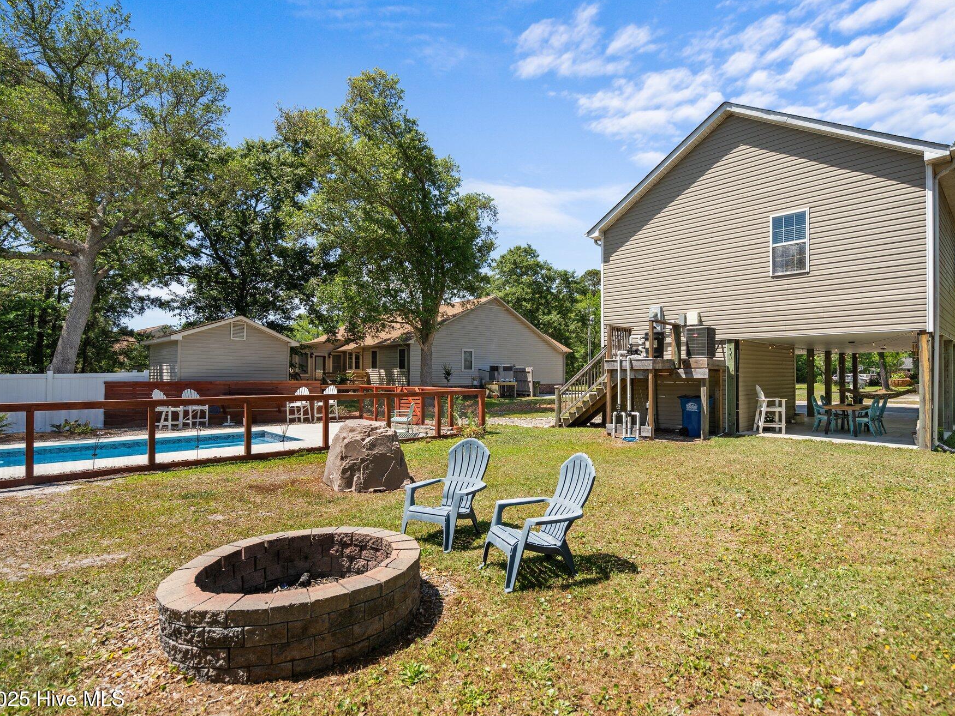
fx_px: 497
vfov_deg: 71.6
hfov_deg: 87.5
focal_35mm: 18
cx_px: 524
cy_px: 361
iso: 200
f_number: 4
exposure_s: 1/1600
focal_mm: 16
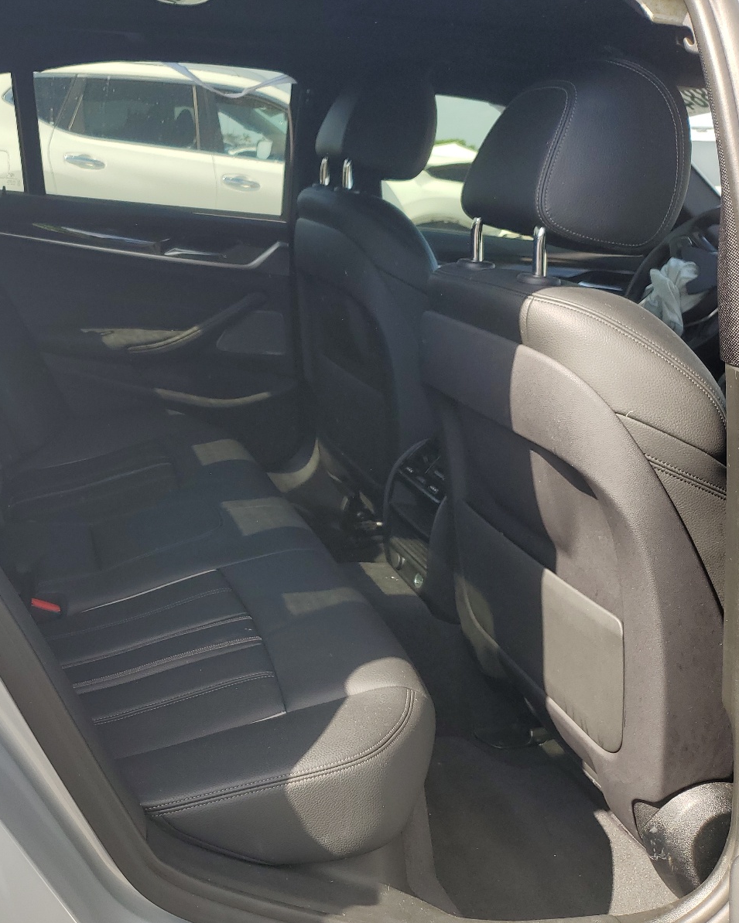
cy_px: 462
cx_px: 156
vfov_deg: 52.8
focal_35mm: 34
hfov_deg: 41.6
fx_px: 930
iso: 50
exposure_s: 1/556
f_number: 1.5
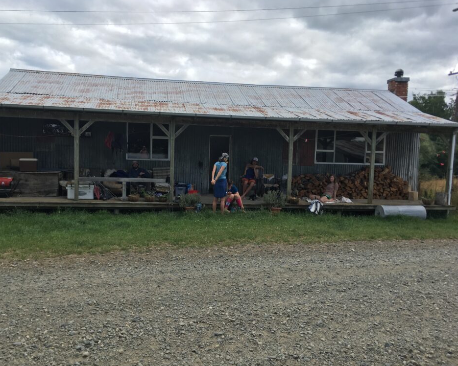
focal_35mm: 31
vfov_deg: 47.1
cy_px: 182
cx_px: 209
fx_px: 420
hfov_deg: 57.1
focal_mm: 4.15
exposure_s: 1/1026
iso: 25
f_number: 2.2
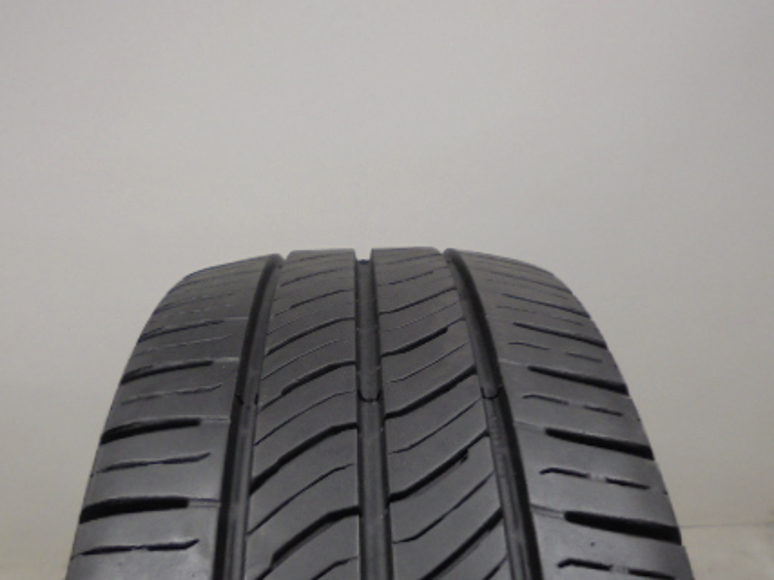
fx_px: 872
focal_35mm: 39
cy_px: 321
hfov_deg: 47.8
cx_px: 357
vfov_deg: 36.8
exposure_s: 1/30
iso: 100
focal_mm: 4.6
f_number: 3.5
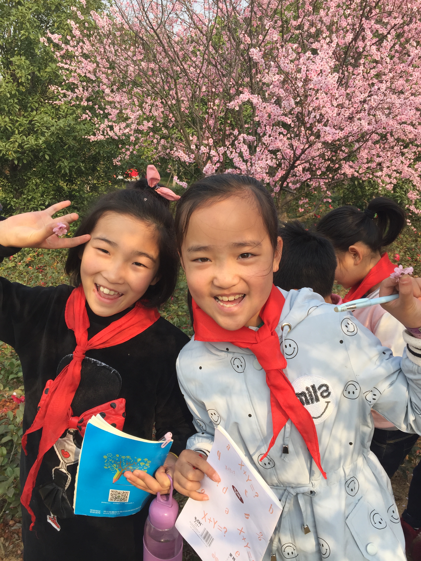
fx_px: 470
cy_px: 280
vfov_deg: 61.7
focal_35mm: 29
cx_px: 210
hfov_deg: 48.2
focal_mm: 4.15
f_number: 2.2
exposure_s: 1/608
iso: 32
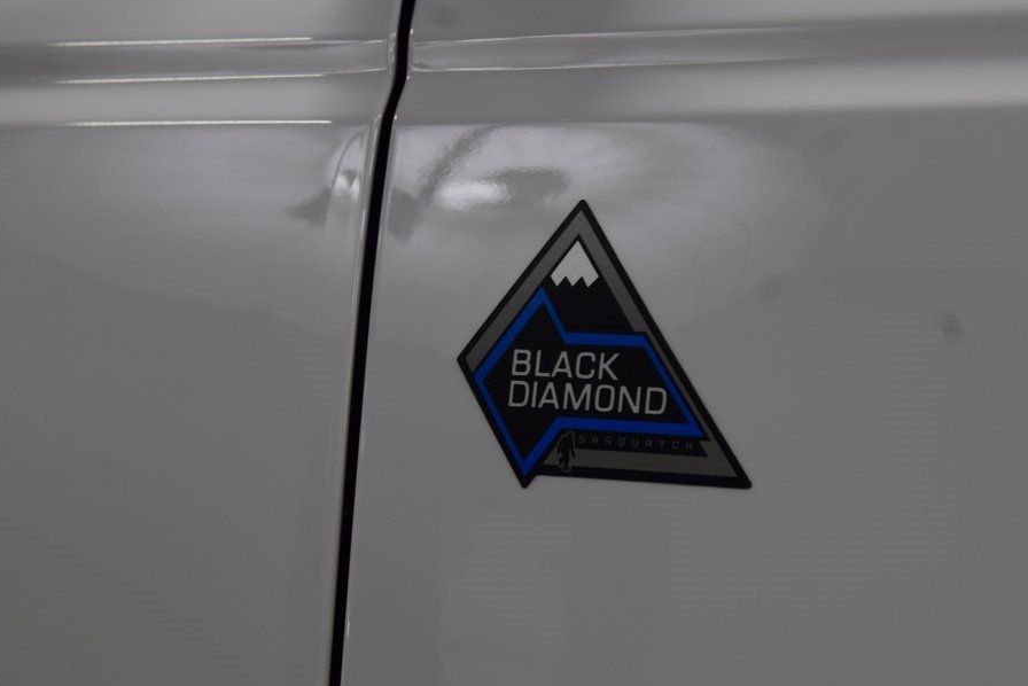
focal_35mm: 120
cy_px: 365
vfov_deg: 11.4
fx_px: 3428
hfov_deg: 17.1
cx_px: 579
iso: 400
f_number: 7.1
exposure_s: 1/40
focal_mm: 70
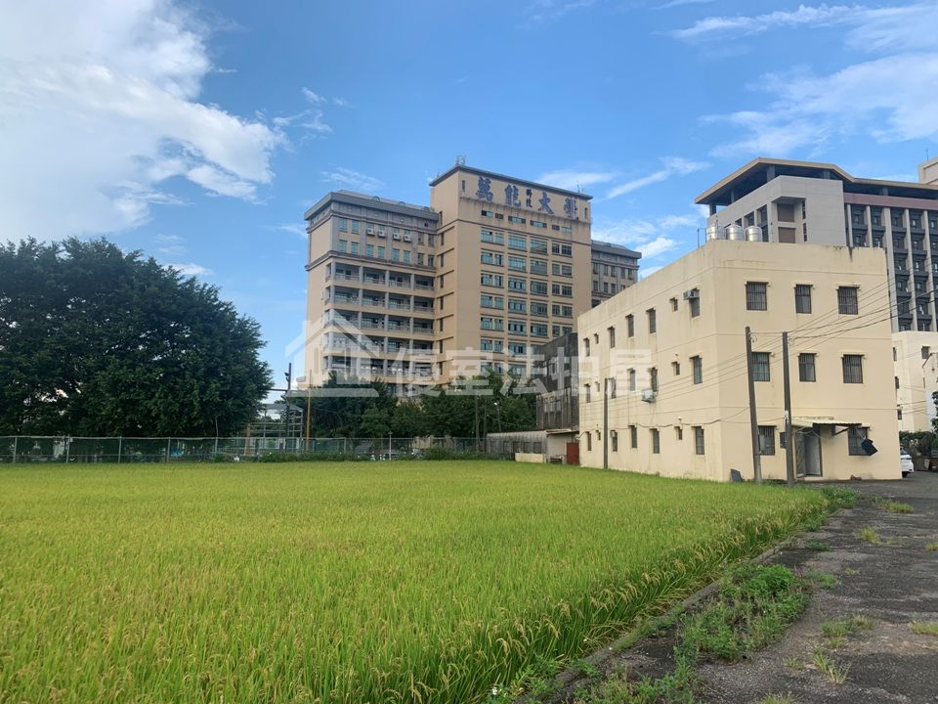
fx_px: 705
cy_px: 352
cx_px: 469
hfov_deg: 67.3
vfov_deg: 53.1
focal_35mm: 26
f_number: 1.8
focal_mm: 4.25
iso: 25
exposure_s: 1/1205
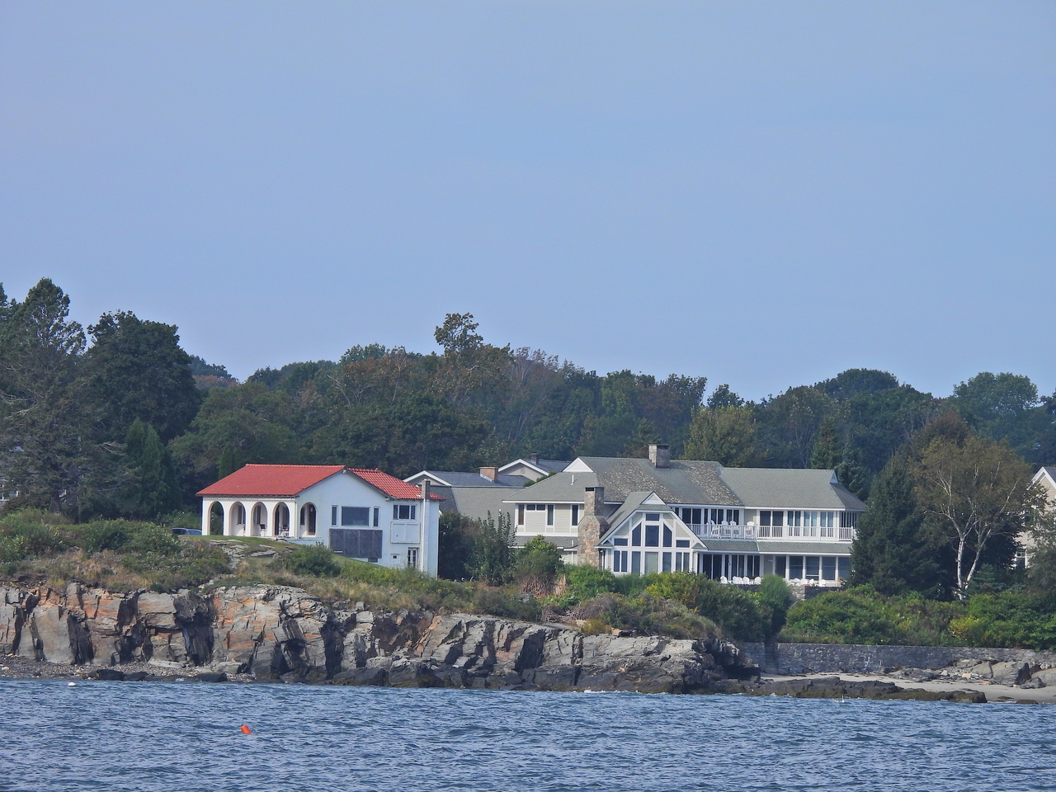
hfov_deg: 4.4
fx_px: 13728
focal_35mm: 450
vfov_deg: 3.3
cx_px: 528
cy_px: 396
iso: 100
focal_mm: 80.3
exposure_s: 1/800
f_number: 5
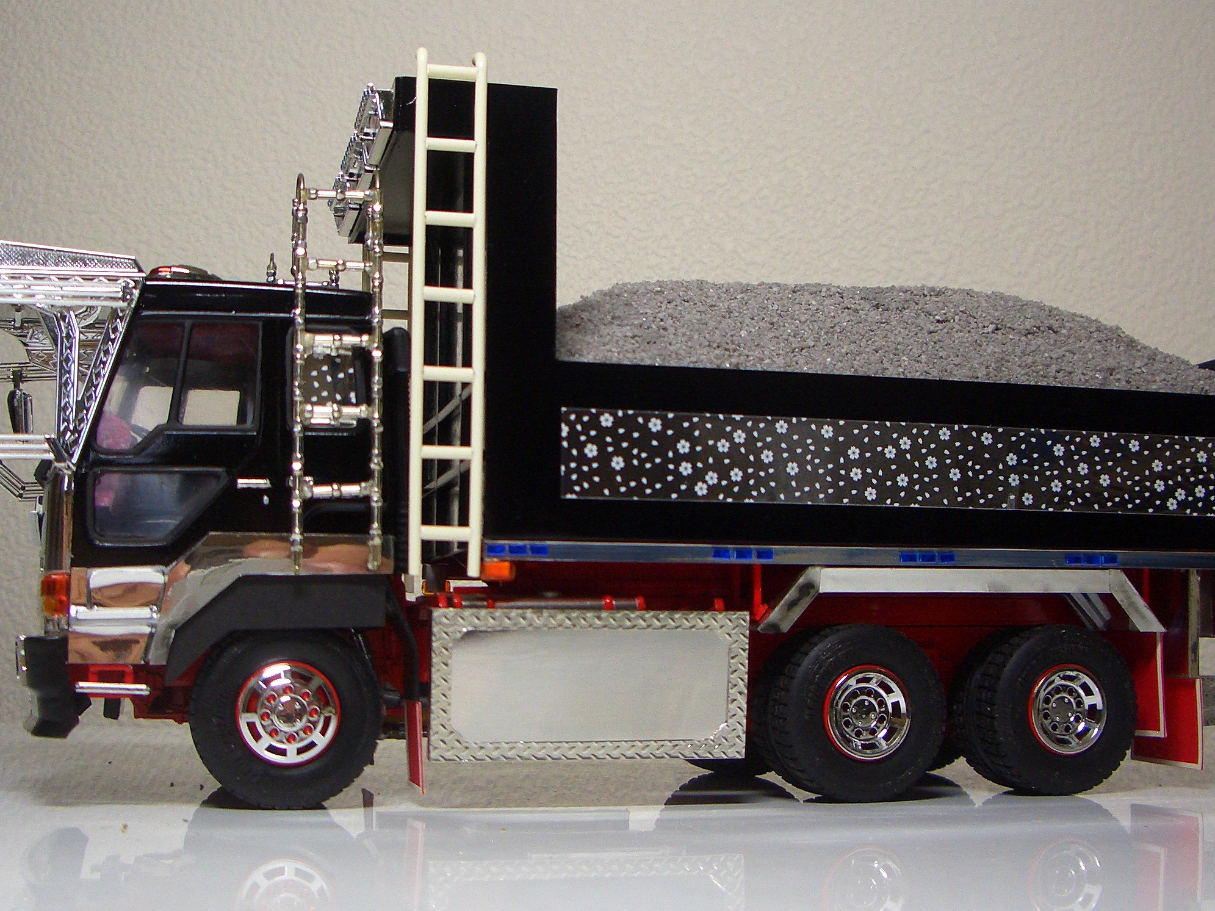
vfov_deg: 32.2
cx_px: 597
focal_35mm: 45
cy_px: 494
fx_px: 1579
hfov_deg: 42.1
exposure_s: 1/100
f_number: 2.6
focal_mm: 5.8
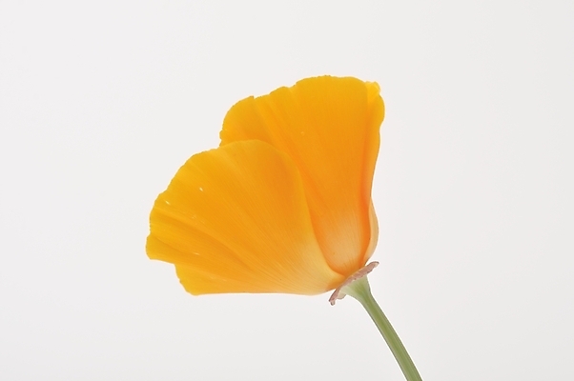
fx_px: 2508
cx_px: 287
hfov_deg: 13.1
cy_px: 190
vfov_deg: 8.7
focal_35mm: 158
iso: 200
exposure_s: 1/125
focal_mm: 105
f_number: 13
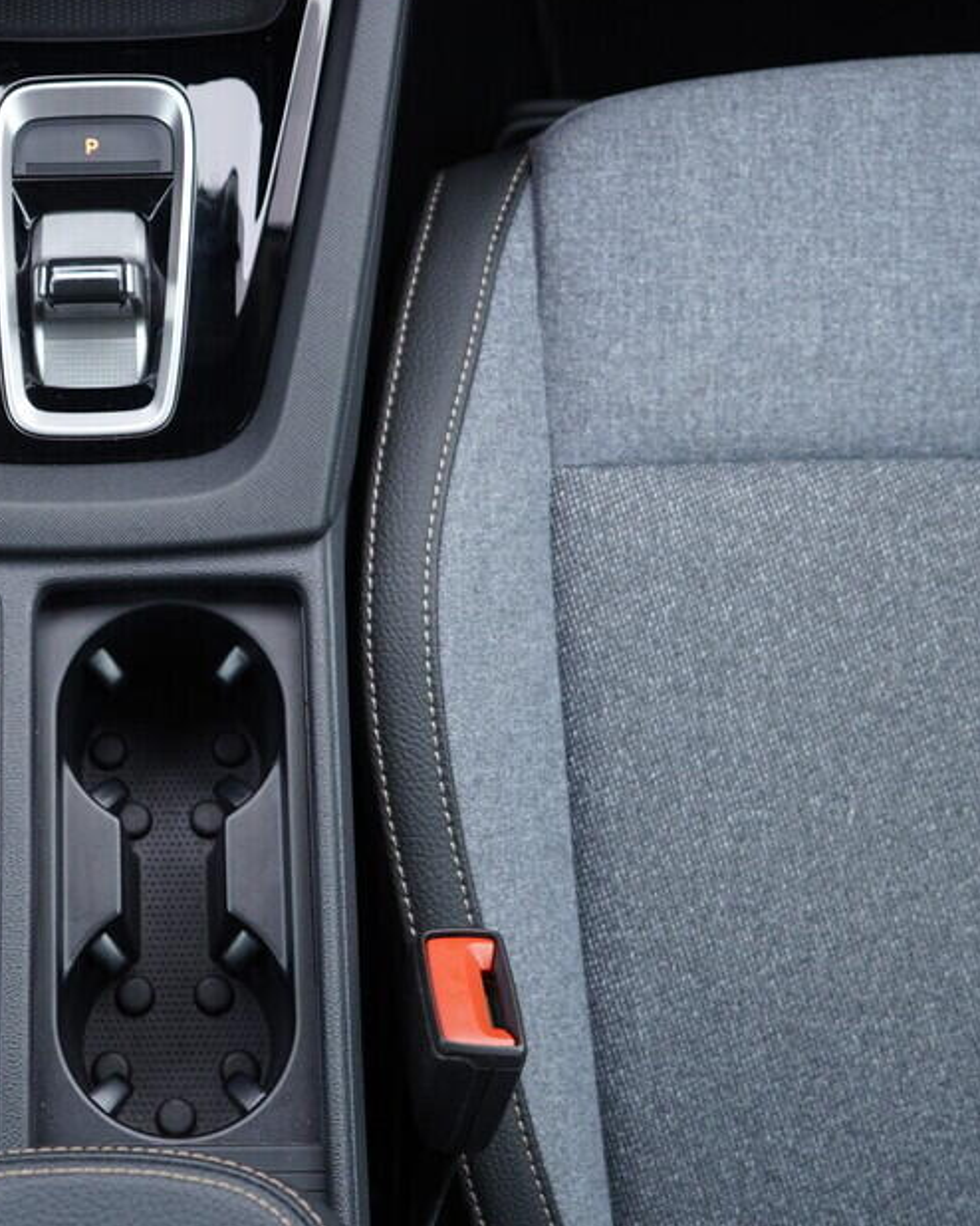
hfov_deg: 26.2
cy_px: 570
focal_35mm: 56
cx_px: 101
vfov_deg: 33.6
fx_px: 2031
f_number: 2.8
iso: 250
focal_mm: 24
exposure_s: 1/40
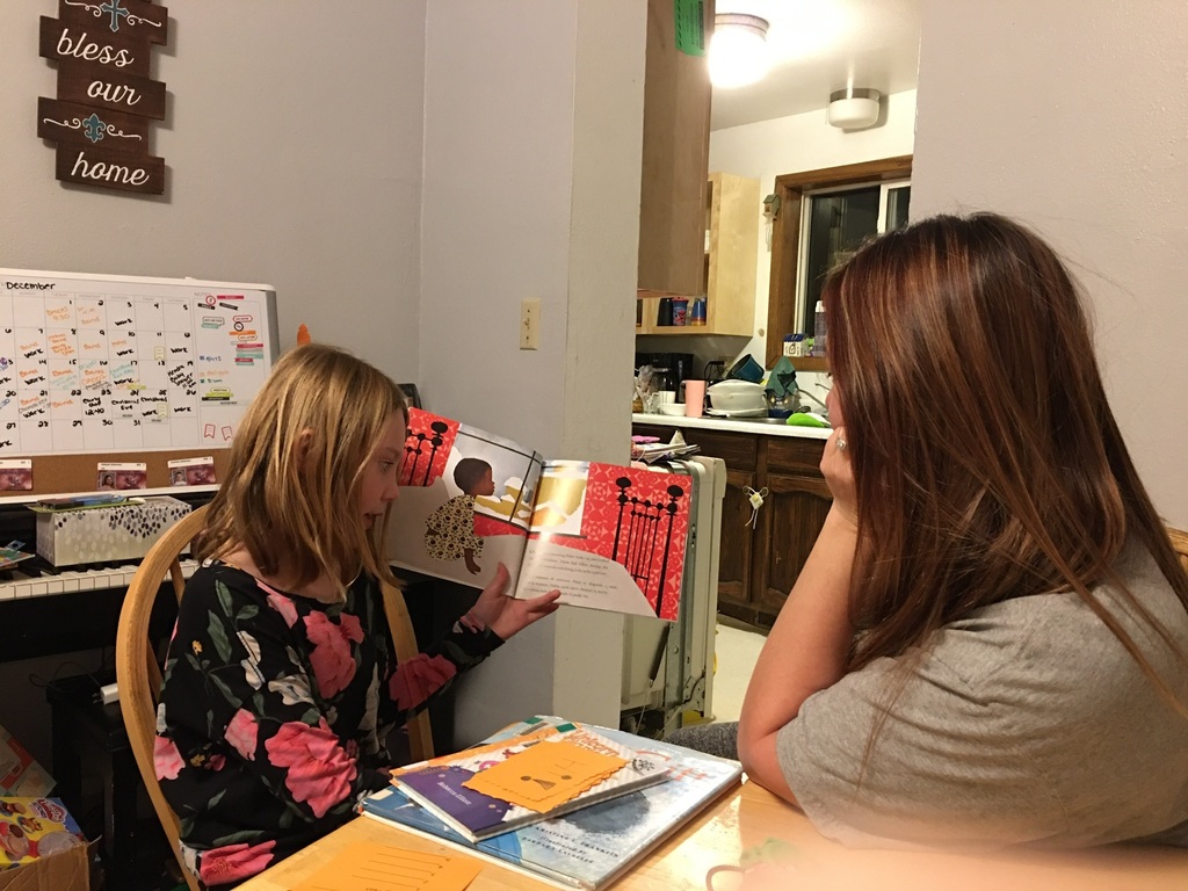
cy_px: 446
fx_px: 995
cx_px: 594
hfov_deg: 61.7
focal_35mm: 29
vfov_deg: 48.2
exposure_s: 1/4
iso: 64
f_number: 2.2
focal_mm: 4.15
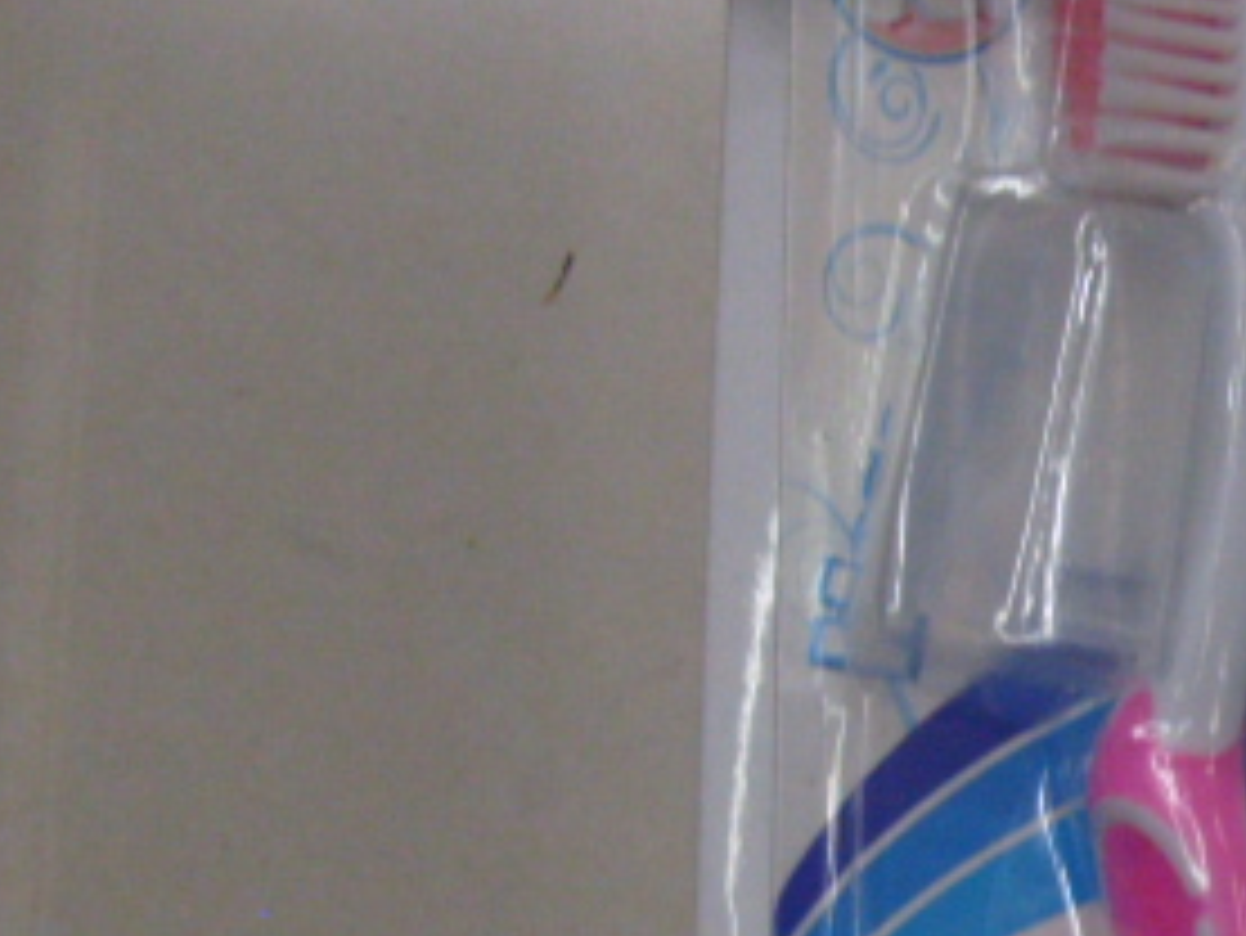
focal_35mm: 133
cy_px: 842
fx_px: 4789
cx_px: 1403
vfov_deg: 11.1
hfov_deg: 14.4
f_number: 3.5
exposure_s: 1/45
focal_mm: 6
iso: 200
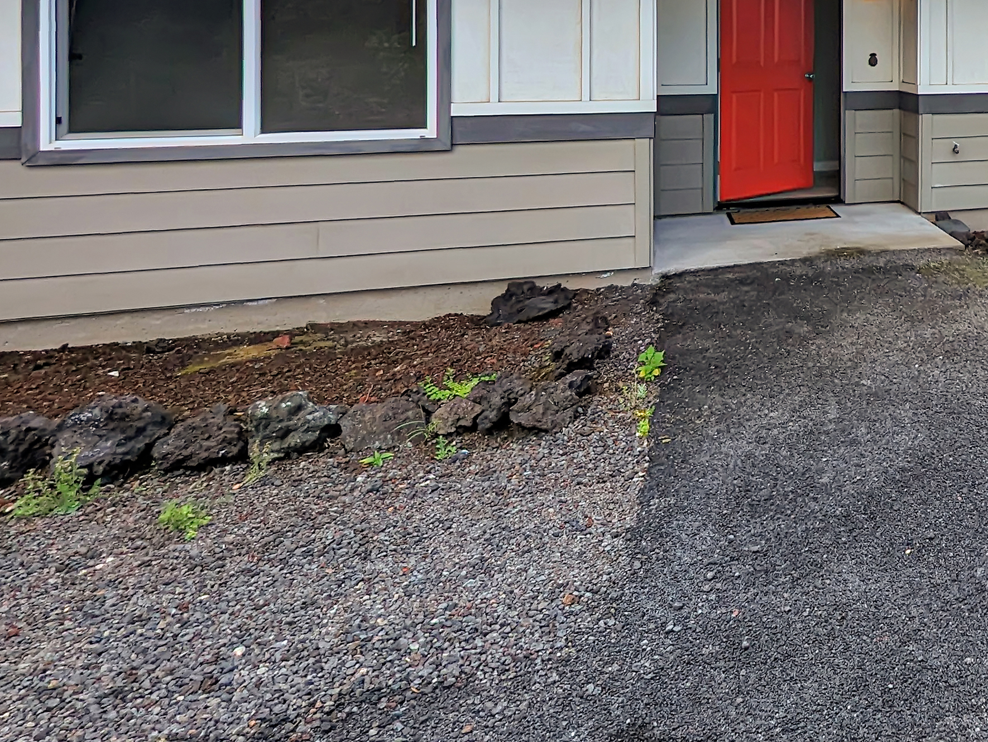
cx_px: 1030
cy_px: 49
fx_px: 856
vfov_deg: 42.2
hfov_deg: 47.5
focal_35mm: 30
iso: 50
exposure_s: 1/1795
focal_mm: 1.95
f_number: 2.2
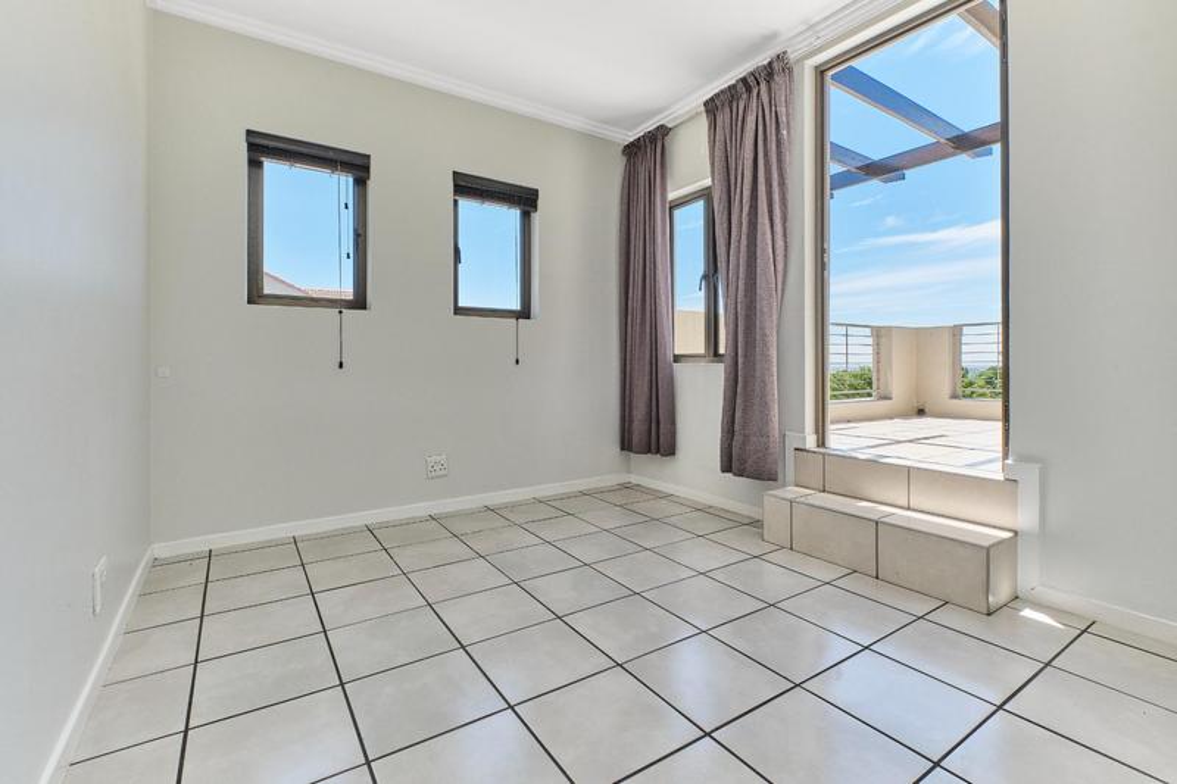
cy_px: 392
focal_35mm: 15
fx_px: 490
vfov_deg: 77.3
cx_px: 588
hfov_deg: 100.4
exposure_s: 1/200
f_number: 10
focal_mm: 10
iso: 500
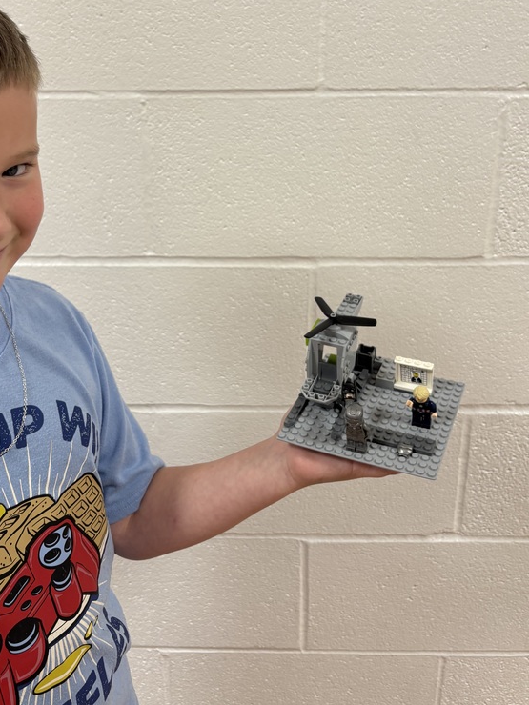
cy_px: 234
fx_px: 734
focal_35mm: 36
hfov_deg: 39.6
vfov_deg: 50.4
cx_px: 224
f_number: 1.6
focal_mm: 5.96
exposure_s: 1/60
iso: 80
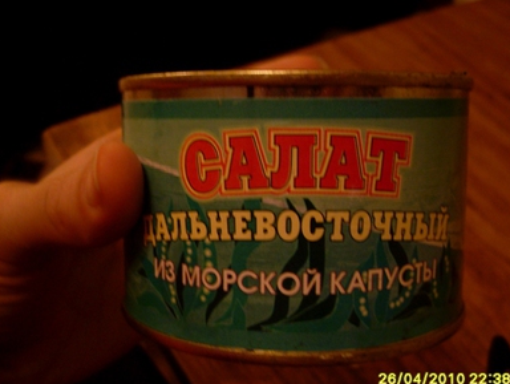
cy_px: 198
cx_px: 247
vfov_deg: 35.2
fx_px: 605
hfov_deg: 45.7
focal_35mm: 41
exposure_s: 1/8
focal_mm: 6.3
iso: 100
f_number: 2.8
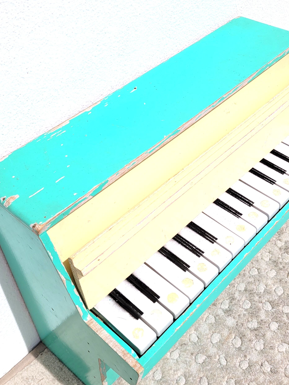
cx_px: 167
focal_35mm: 42
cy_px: 158
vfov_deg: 44.6
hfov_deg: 34.3
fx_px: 468
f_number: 1.8
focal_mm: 5.4
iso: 40
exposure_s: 1/6052
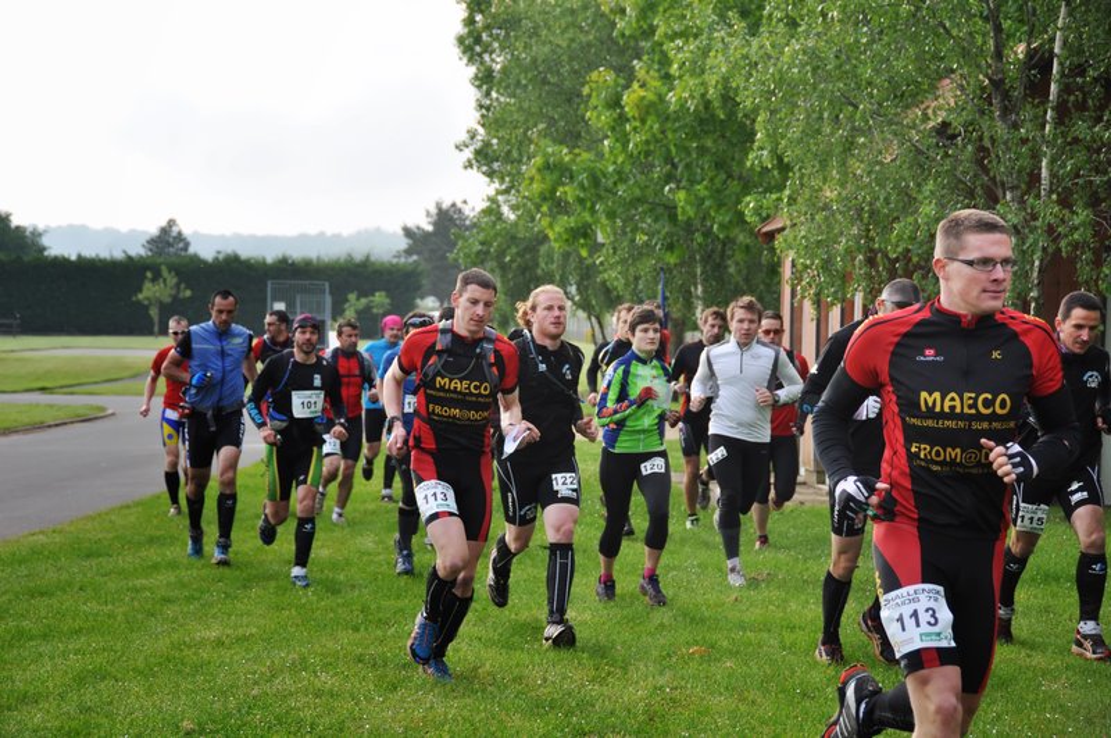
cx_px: 556
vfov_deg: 16.2
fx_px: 2589
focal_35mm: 84
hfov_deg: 24.2
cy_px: 369
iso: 500
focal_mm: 56
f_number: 4.8
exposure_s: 1/1000
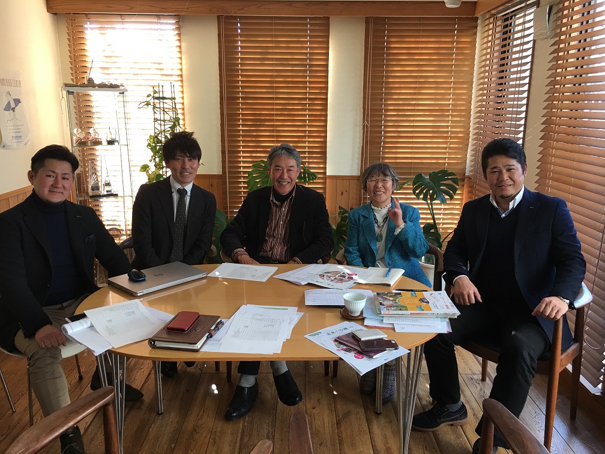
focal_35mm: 29
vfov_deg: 48.2
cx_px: 302
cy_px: 227
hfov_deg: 61.7
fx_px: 507
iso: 32
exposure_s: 1/30
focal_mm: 4.15
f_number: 2.2
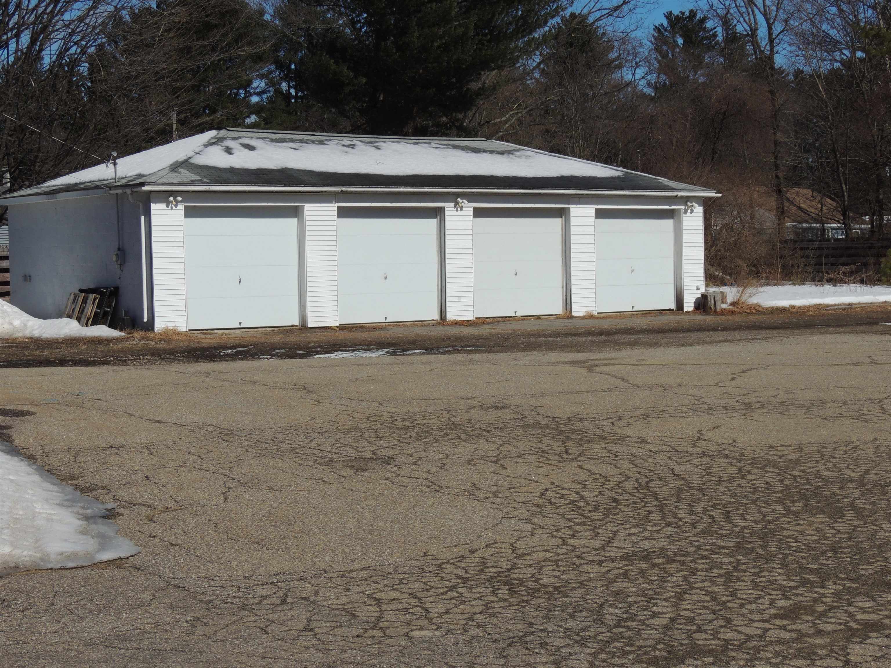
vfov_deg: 21.0
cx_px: 446
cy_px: 334
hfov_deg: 27.8
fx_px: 1802
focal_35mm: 70
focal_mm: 12.4
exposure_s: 1/1250
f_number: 5.4
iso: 100
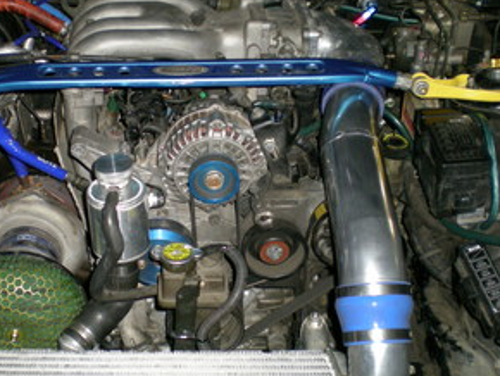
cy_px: 196
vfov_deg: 26.6
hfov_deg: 34.5
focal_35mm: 55
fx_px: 795
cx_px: 160
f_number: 3.1
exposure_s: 1/60
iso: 128
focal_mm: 6.3
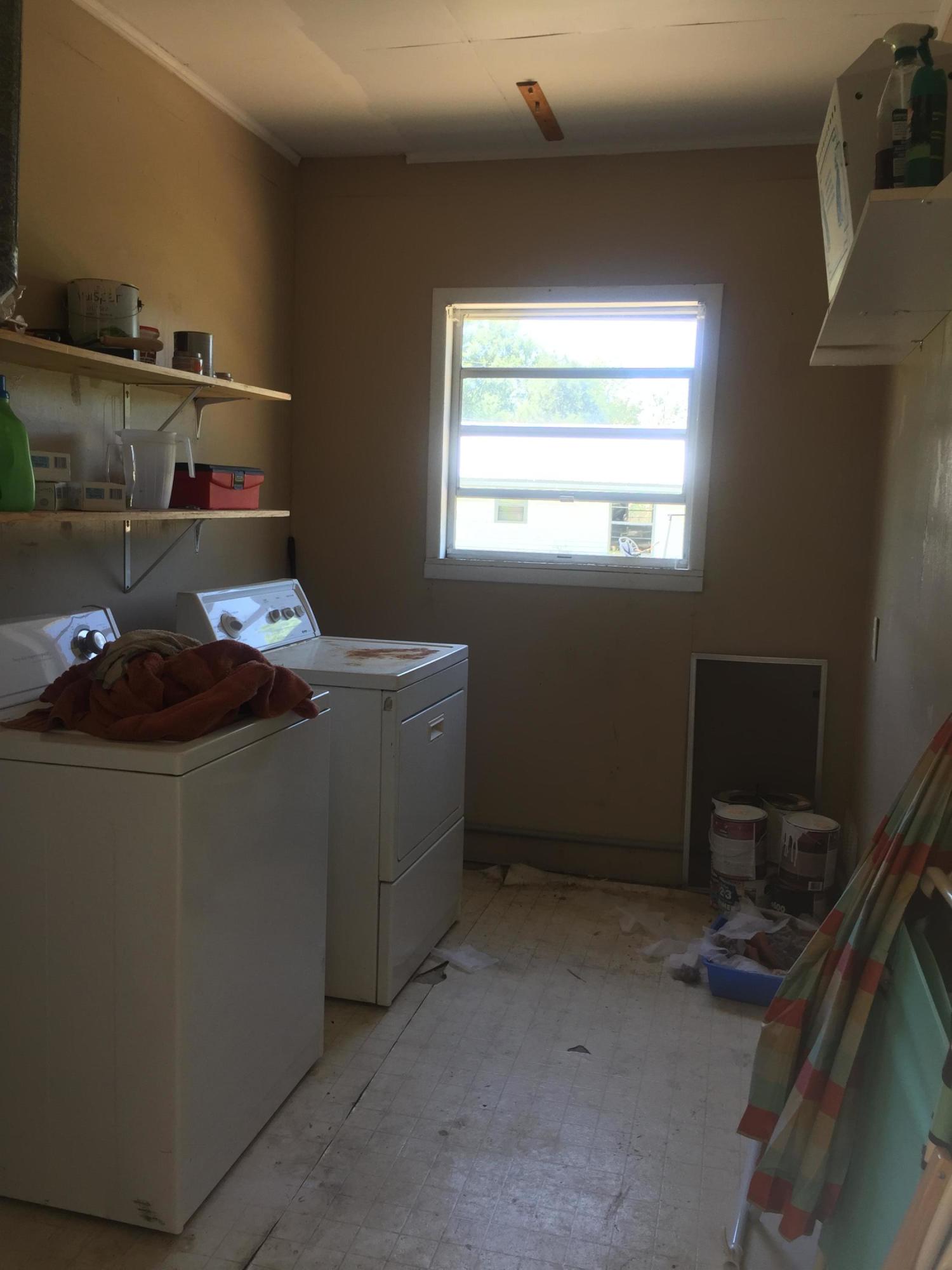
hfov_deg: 48.2
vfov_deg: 61.7
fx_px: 1063
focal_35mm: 29
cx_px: 476
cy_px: 635
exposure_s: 1/60
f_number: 2.2
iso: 40
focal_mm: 4.15
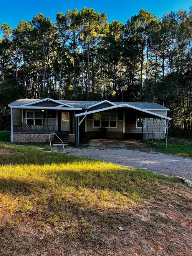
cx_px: 96
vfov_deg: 67.3
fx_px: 192
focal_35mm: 26
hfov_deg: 53.0
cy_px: 128
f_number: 1.5
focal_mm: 5.7
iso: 50
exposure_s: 1/353
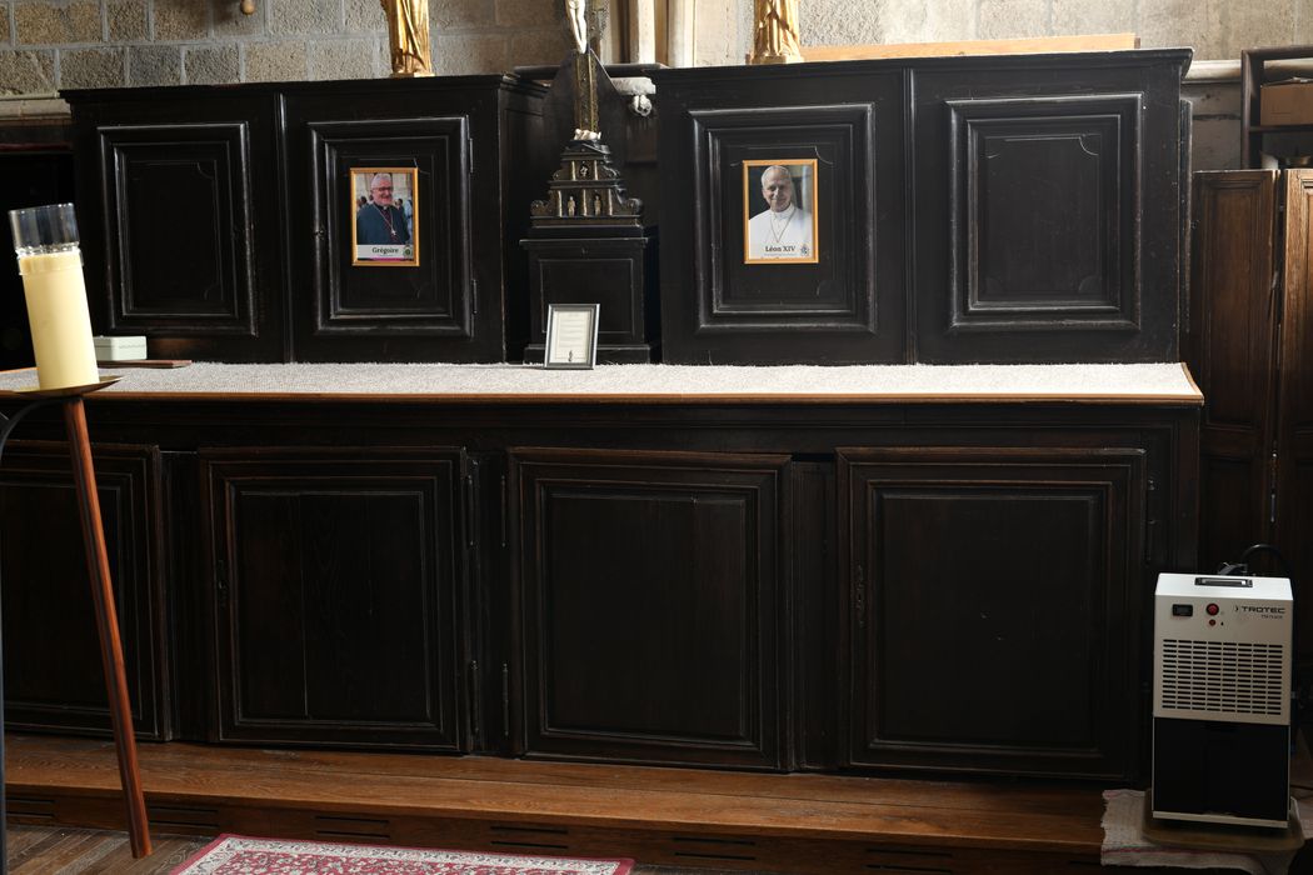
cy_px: 438
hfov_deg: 39.6
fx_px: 1823
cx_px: 656
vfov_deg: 27.0
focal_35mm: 50
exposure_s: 3
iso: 64
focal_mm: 50
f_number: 9
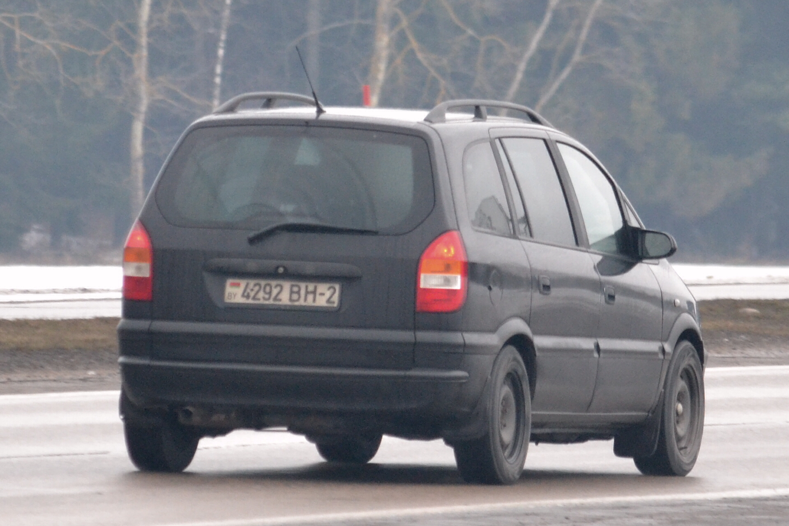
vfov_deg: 3.8
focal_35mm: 360
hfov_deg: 5.7
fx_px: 7889
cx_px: 394
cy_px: 263
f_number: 5.3
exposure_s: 1/500
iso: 1600
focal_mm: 240
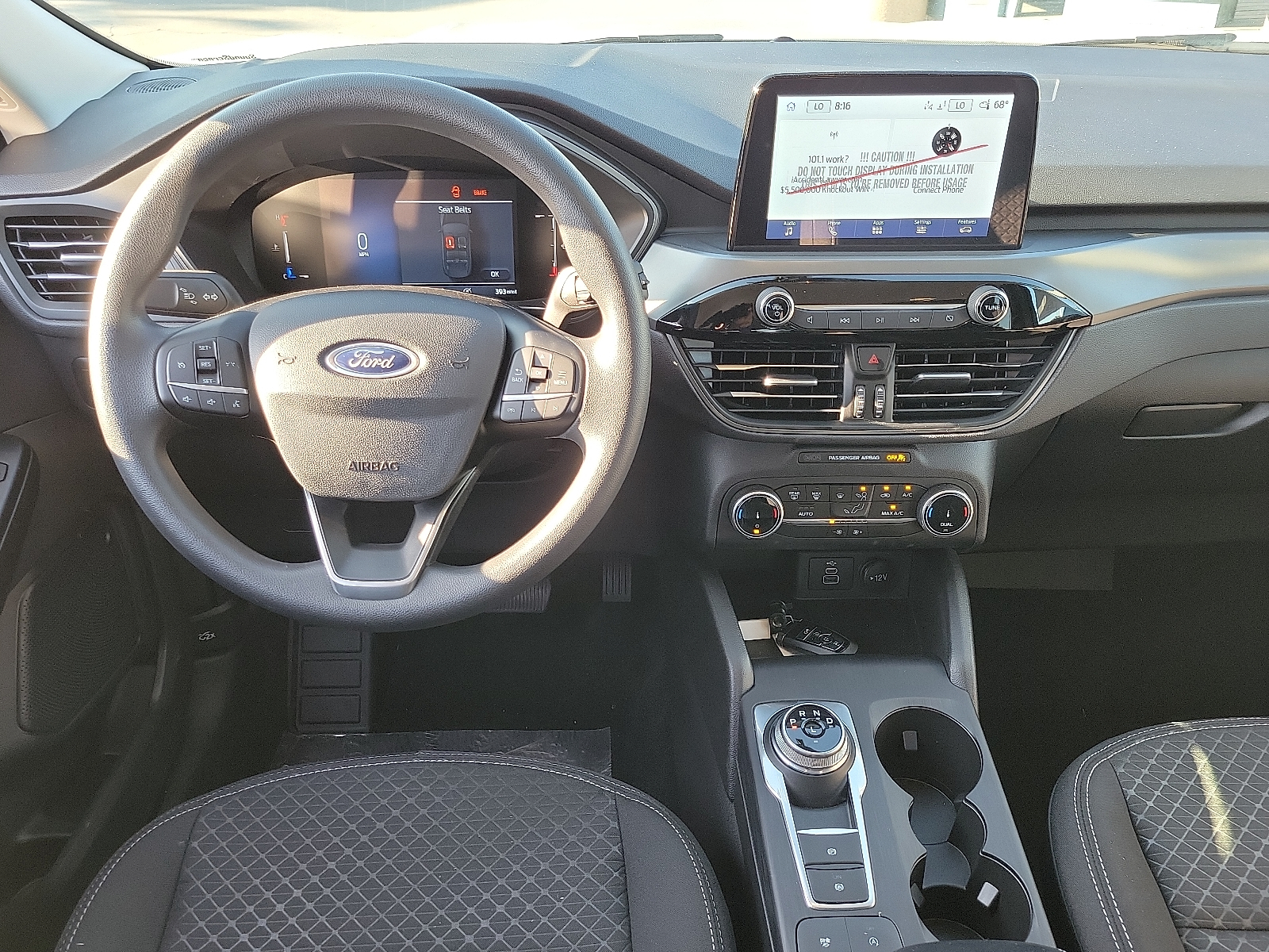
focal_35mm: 26
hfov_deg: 67.3
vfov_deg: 53.1
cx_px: 634
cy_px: 476
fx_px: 953
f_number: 1.8
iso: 94
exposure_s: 1/59.2
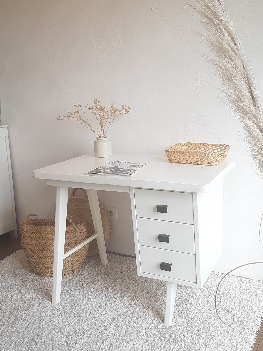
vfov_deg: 61.6
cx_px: 143
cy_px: 169
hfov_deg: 48.2
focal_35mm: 29
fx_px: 294
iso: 80
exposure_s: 1/100
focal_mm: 4.2
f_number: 1.7
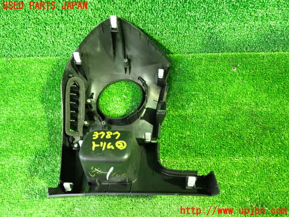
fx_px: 250
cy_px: 108
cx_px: 144
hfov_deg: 60.0
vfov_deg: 46.8
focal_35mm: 30
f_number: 2.3
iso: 800
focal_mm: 5.4
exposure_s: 1/13
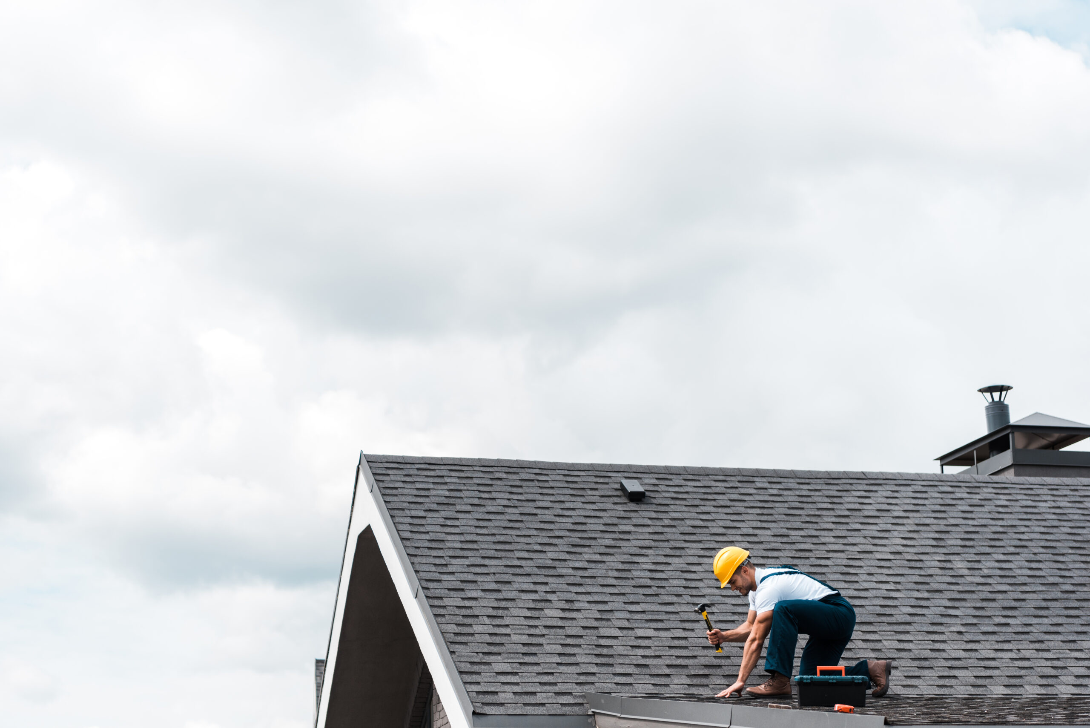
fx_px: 2120
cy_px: 364
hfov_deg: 28.8
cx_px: 545
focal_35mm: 70
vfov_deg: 19.5
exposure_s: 1/2000
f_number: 3.5
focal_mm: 70
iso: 100
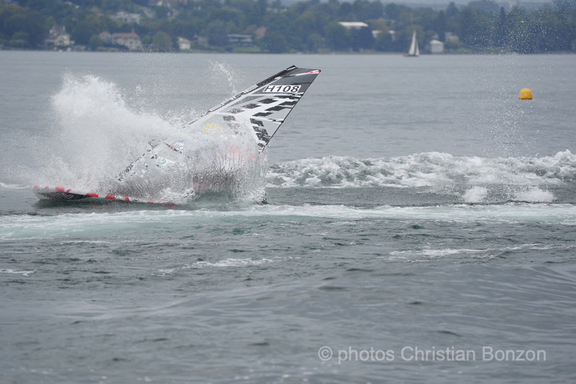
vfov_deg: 5.9
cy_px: 192
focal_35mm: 232
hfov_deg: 8.9
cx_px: 288
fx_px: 3712
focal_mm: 232
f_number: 5.6
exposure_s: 1/1250
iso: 500
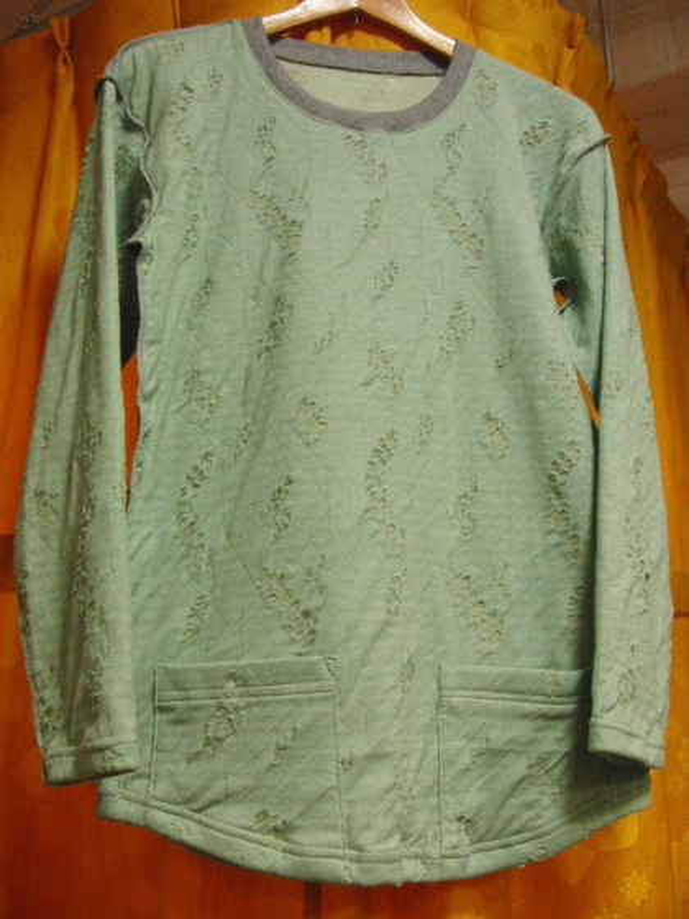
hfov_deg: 38.7
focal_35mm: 37
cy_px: 460
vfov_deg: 50.1
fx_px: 982
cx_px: 344
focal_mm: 6.42
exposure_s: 1/60
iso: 400
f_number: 3.6
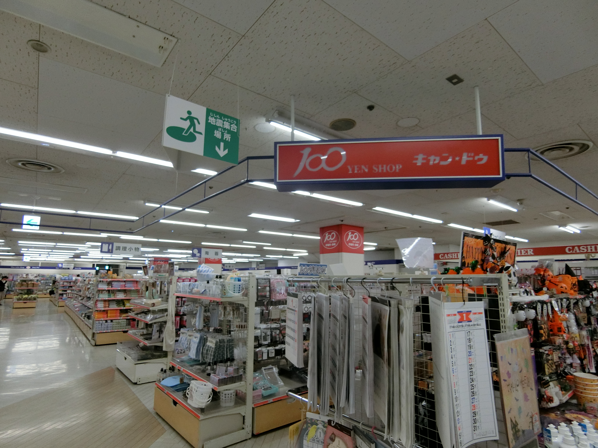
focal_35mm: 19
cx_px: 299
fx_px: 328
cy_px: 224
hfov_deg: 84.7
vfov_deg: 68.7
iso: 250
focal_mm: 4.06
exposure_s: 1/125
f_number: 2.7
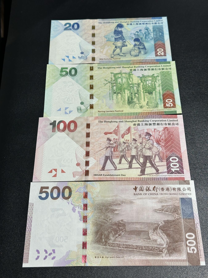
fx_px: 385
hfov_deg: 30.3
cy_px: 139
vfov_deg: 39.7
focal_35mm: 48
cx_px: 104
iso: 80
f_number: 1.78
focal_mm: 6.86
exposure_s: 1/50
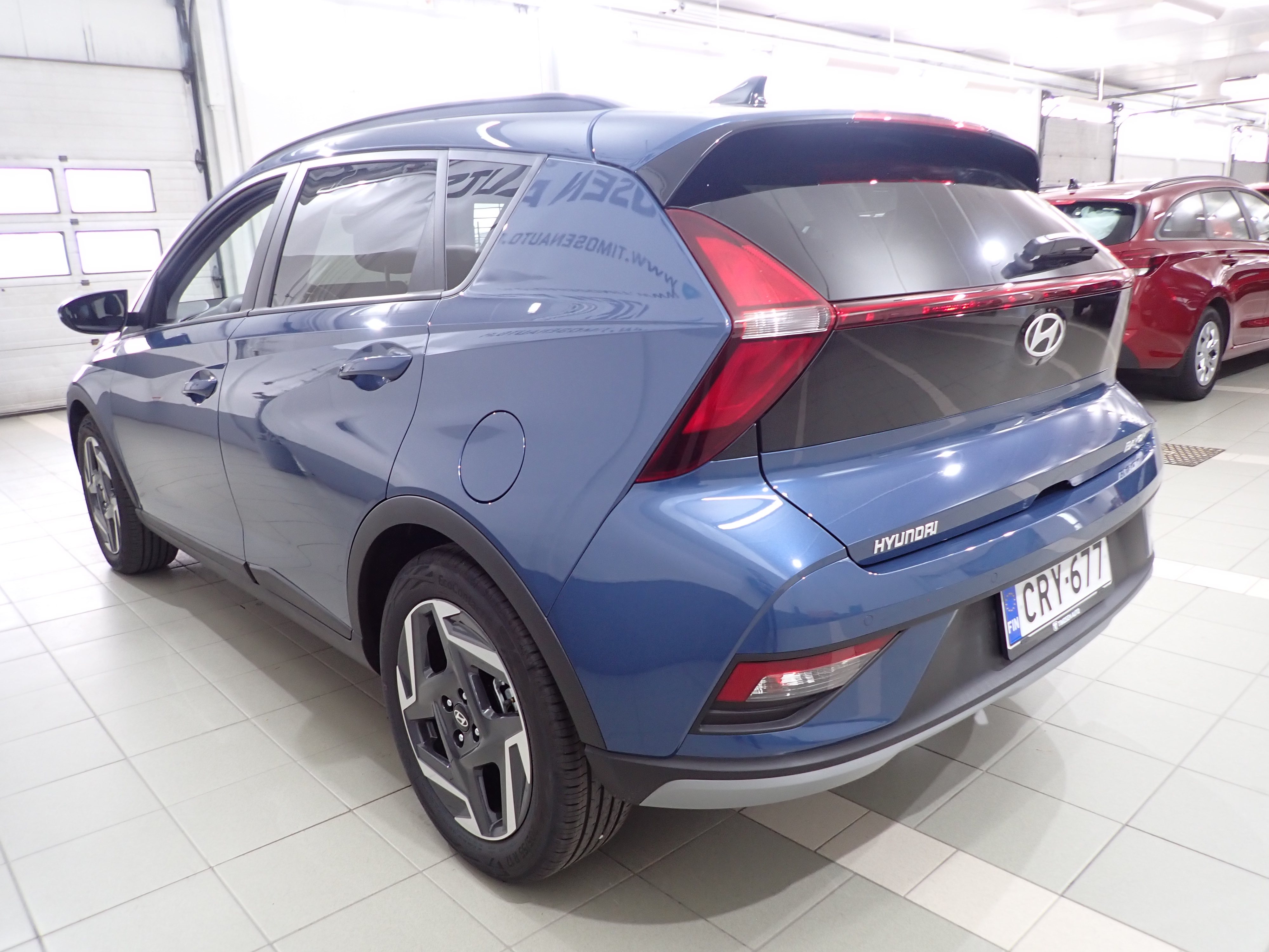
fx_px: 916
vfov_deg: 54.9
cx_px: 634
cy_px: 476
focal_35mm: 25
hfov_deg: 69.4
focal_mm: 4.5
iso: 200
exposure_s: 1/30
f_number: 2
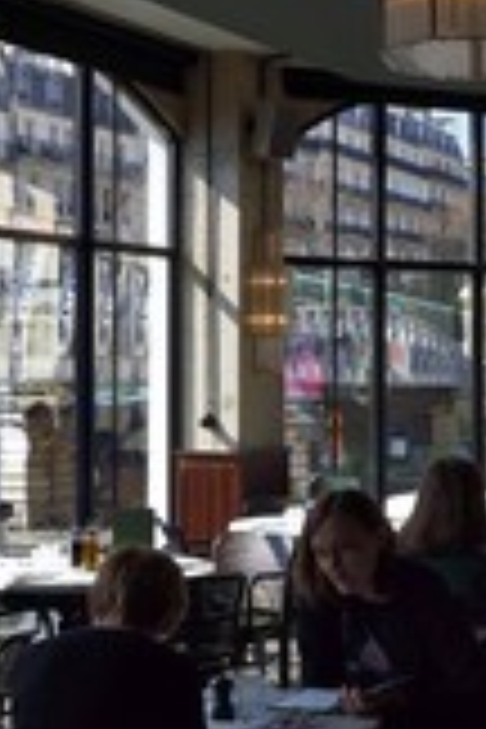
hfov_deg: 17.1
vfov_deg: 26.0
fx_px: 1579
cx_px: 495
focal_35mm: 78
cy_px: 351
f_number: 11
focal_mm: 30
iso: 200
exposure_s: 1/160
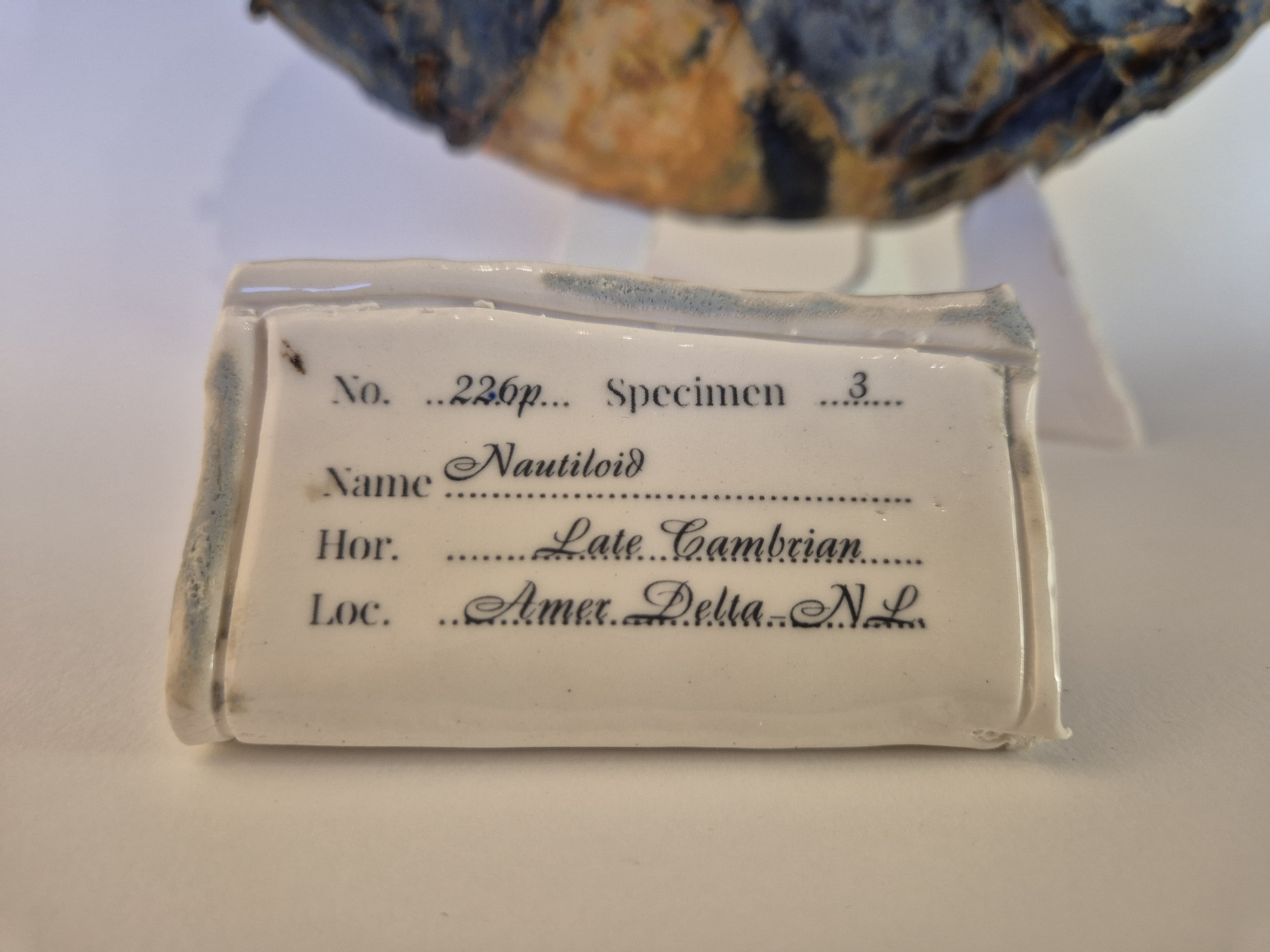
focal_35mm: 23
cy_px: 476
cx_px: 635
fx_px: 844
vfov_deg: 58.9
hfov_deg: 73.9
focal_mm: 5.4
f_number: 1.8
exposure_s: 1/100
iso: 400
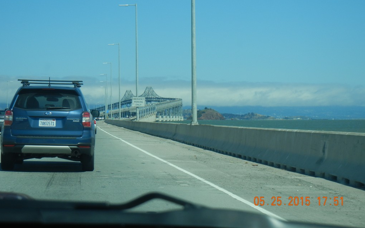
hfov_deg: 21.9
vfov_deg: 13.8
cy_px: 92
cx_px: 183
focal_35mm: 95
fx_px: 945
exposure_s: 1/290
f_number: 8.8
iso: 160
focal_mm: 16
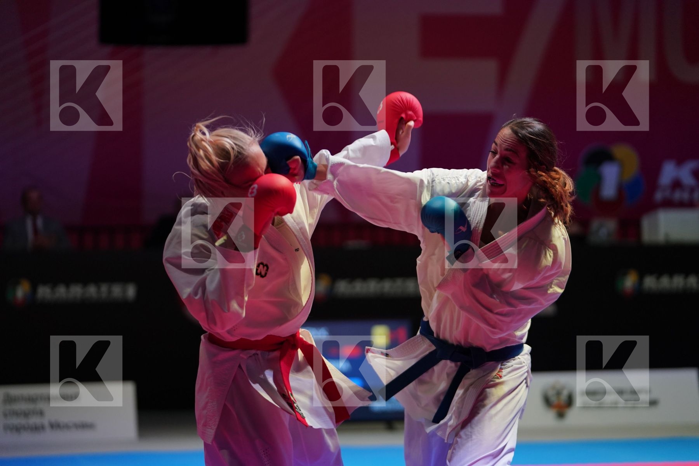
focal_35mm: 126
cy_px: 233
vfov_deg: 10.9
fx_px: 2446
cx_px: 350
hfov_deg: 16.3
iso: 2000
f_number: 2.8
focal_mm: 126
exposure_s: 1/1000
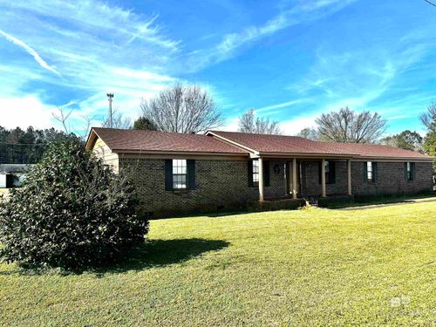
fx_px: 302
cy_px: 164
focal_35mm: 24
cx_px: 218
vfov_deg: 56.8
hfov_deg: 71.6
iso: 80
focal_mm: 6.86
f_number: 1.78
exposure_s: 1/4016
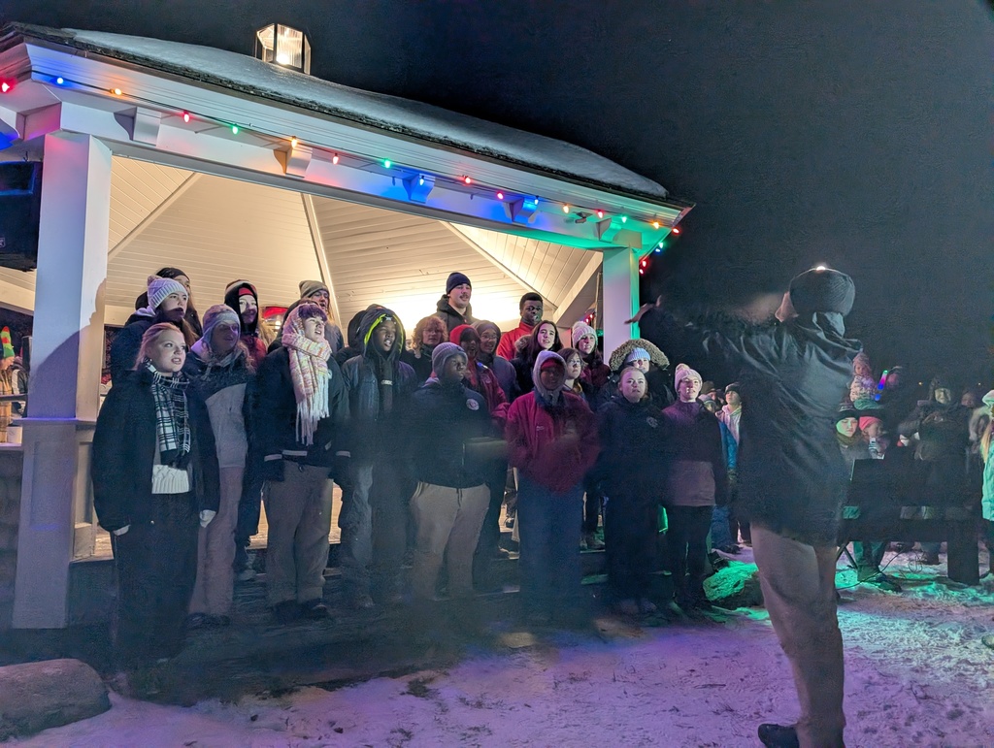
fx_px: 690
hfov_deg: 71.5
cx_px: 497
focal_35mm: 24
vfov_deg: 56.9
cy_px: 374
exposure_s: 1/60
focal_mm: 6.9
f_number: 1.68
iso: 478
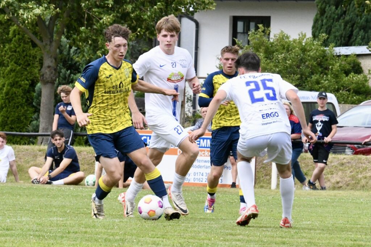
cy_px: 124
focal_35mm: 220
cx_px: 186
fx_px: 2266
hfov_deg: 9.4
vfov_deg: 6.2
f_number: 16
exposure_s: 1/1600
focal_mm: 220
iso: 5000
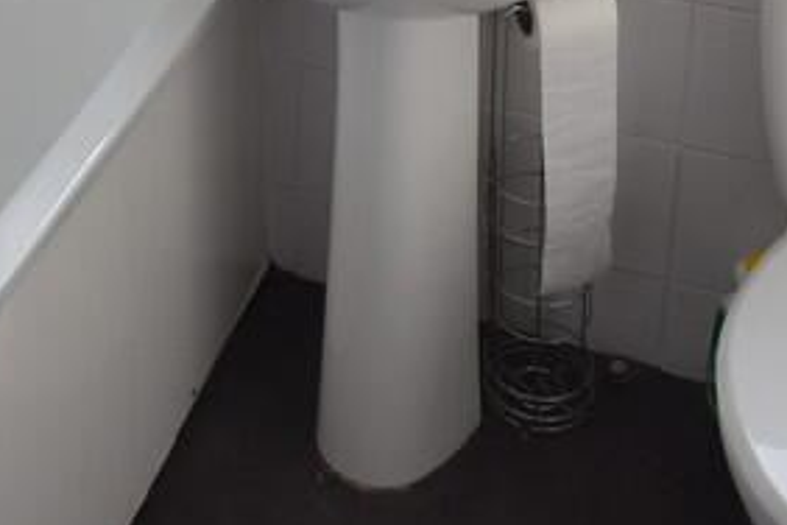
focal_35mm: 71
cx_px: 237
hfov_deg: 28.3
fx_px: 1548
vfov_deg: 17.0
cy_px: -317
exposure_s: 1/250
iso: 320
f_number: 8
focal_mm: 13
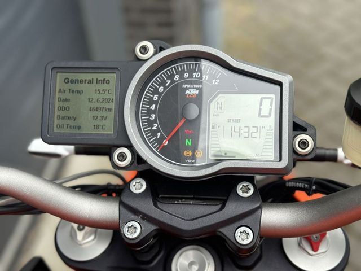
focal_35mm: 48
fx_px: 501
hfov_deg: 39.7
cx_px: 180
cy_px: 136
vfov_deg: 30.3
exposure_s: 1/756
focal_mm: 6.86
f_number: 1.78
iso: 80
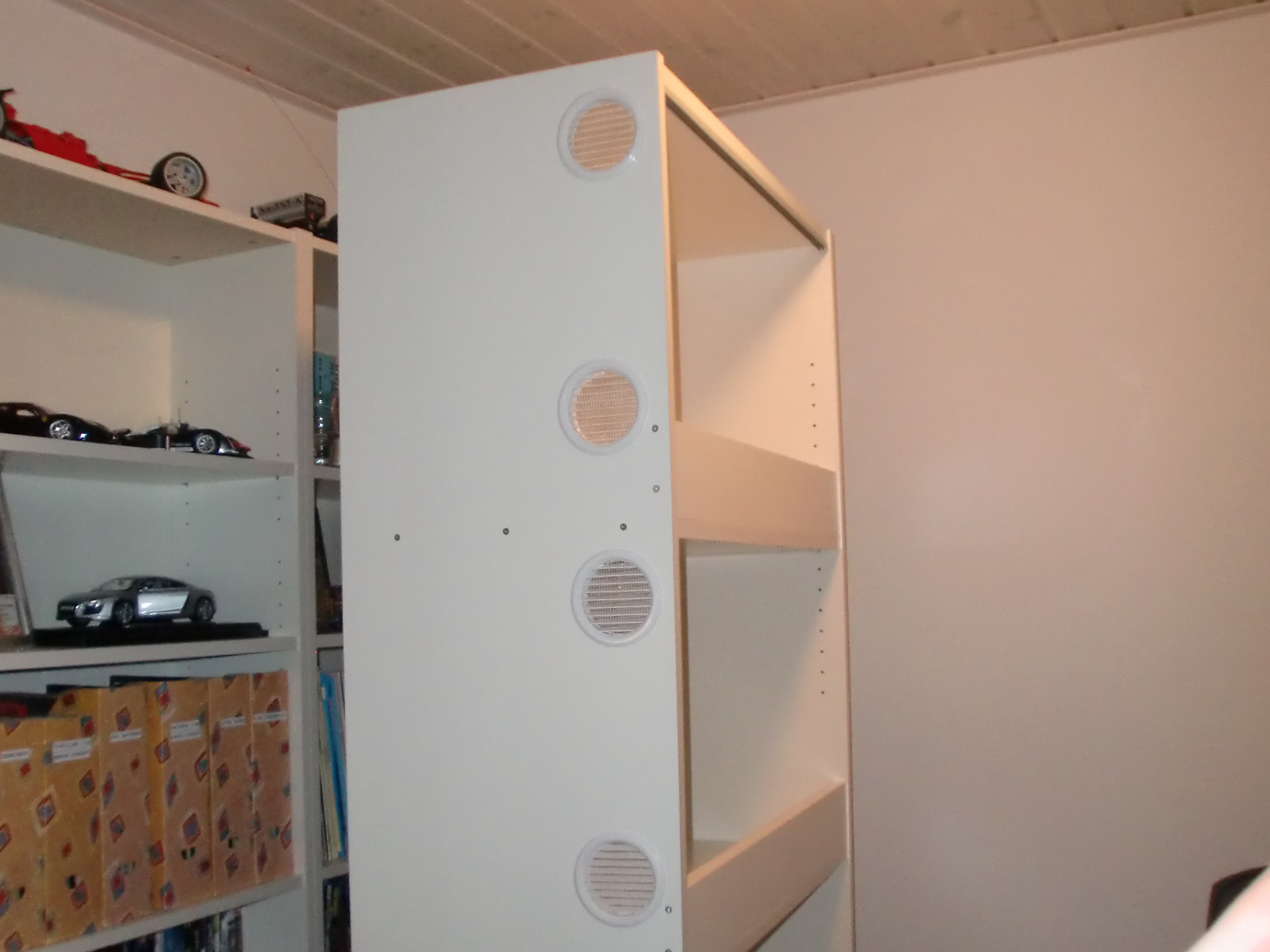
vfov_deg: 40.6
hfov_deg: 52.6
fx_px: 1284
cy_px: 545
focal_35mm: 35
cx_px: 640
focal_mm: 4.65
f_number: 2.6
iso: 400
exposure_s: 1/60
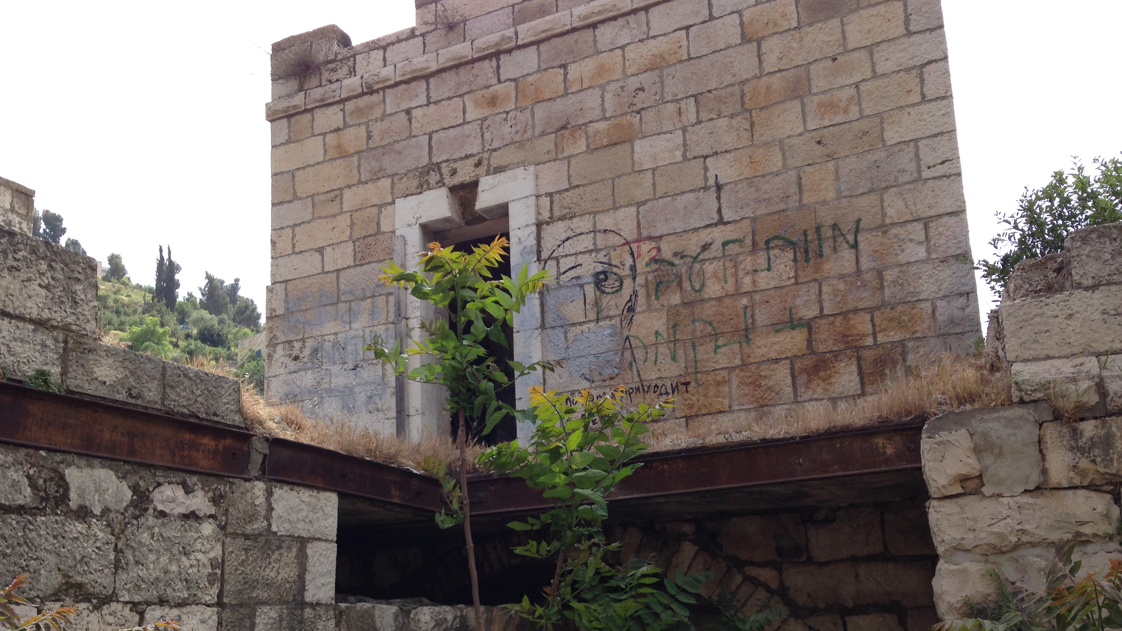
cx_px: 561
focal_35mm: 36
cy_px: 407
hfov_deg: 55.3
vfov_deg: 32.6
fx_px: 1071
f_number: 2.4
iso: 50
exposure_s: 1/733
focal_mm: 4.12
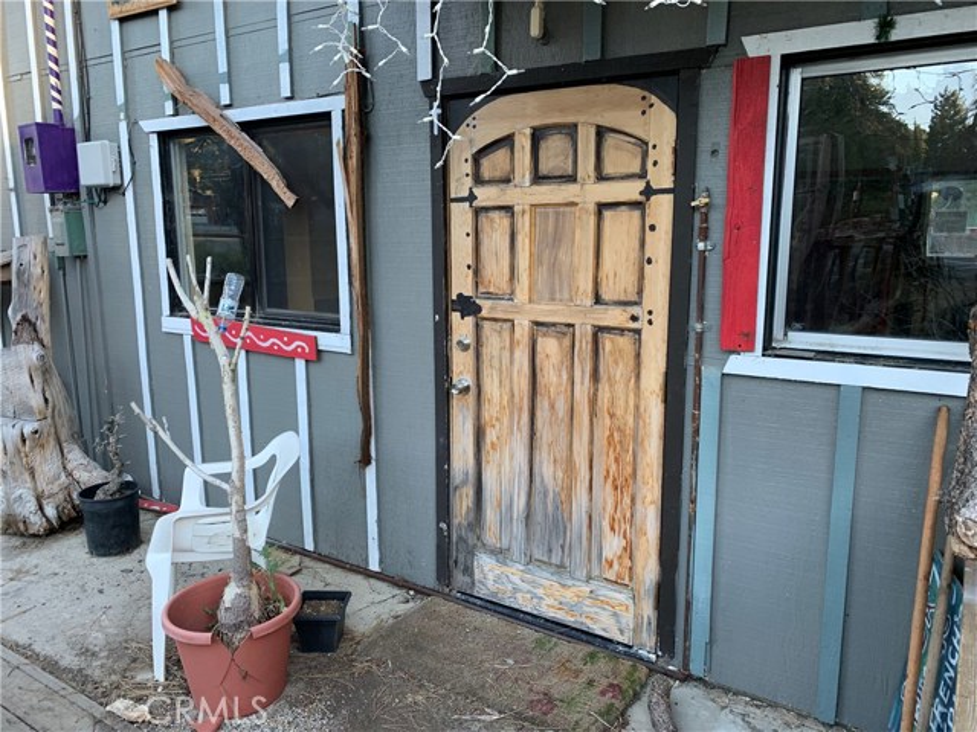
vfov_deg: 53.1
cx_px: 488
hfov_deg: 67.3
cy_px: 366
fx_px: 734
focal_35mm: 26
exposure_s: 1/121
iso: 50
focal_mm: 4.25
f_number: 1.8
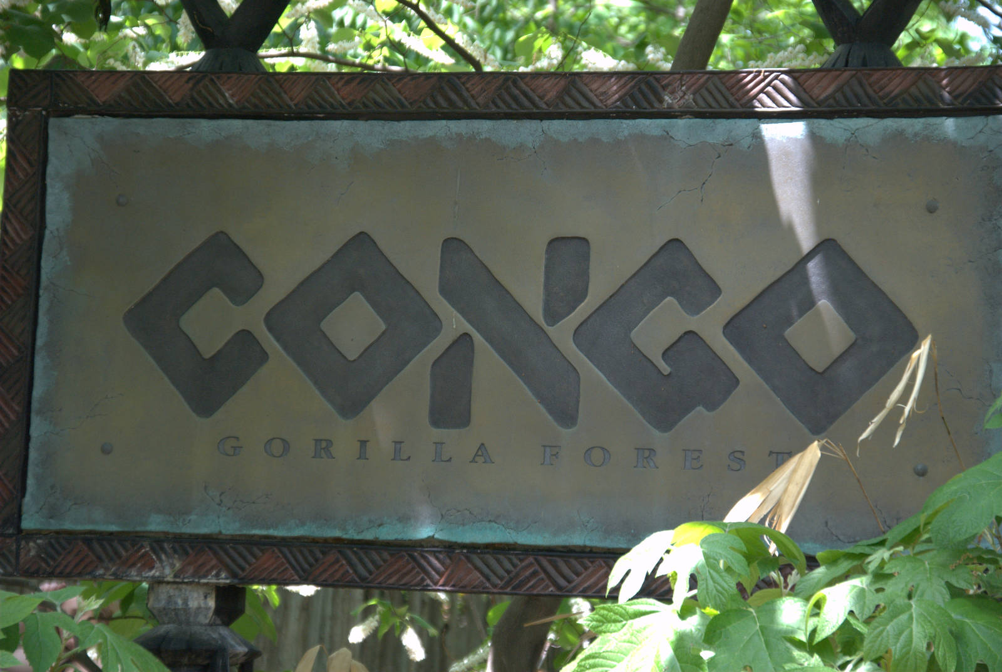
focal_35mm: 147
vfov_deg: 9.4
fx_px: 4097
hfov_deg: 13.9
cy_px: 336
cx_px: 501
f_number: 5.6
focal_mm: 98
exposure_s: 1/160
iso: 800
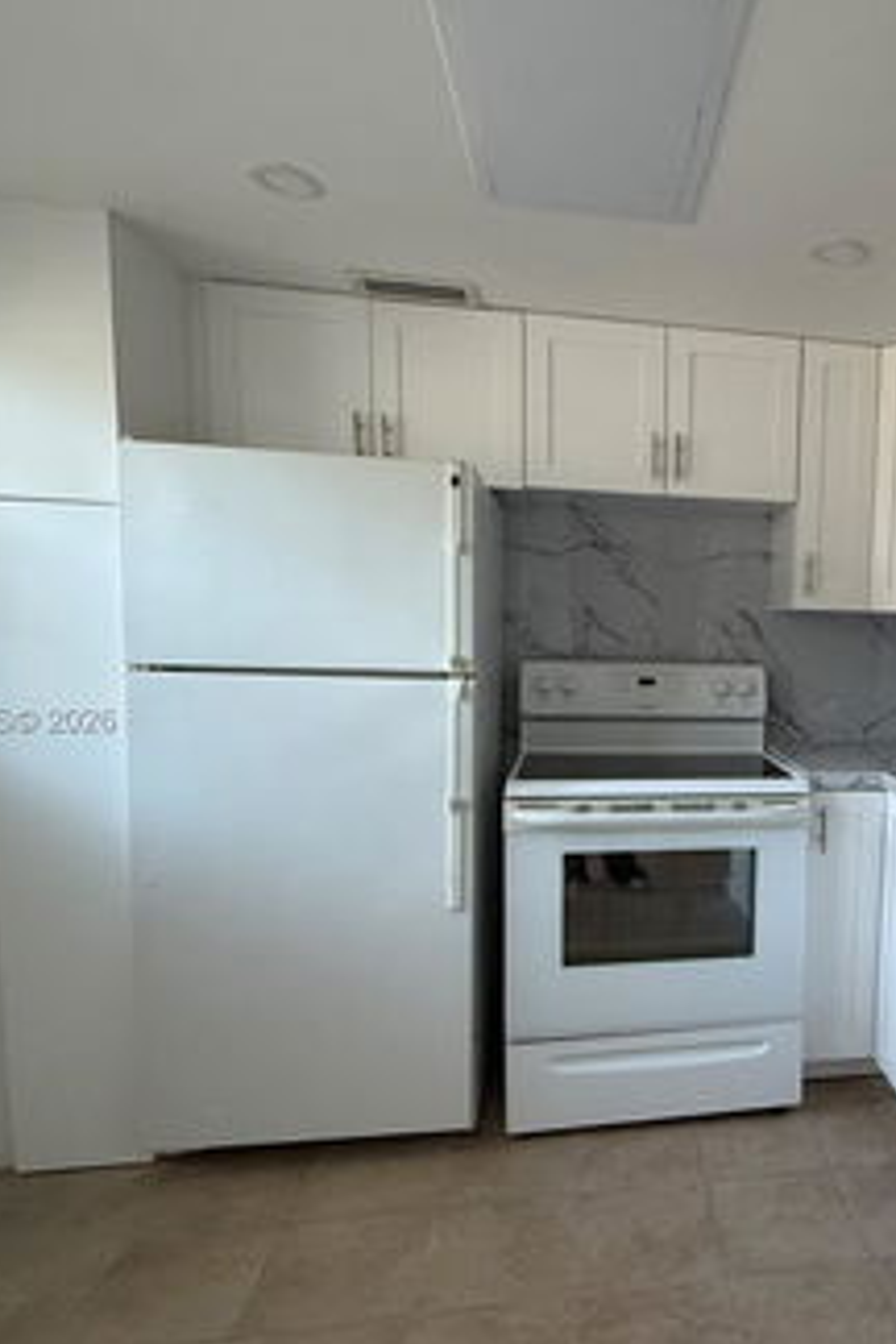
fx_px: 859
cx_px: 763
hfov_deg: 50.4
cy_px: 722
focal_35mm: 23
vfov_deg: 76.0
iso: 400
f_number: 2.2
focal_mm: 2.22
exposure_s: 1/60
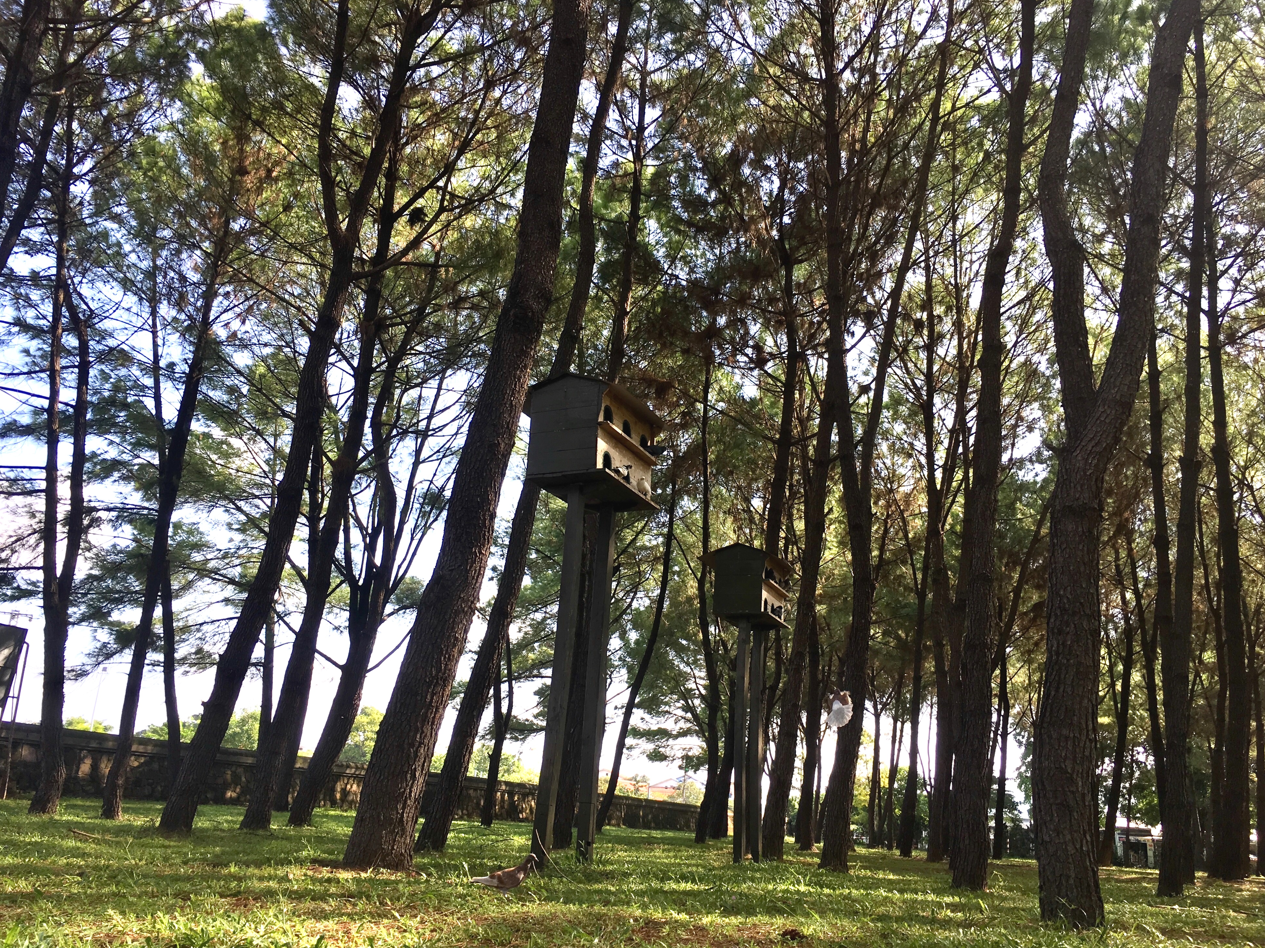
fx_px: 1096
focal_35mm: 30
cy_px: 472
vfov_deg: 46.8
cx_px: 621
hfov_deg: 60.0
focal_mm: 4.15
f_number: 2.2
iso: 25
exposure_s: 1/323
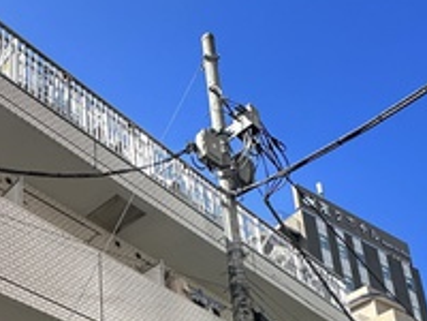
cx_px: 17
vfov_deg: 25.1
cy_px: 433
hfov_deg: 35.8
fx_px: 604
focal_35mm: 49
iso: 40
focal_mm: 2.22
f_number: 2.2
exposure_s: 1/609
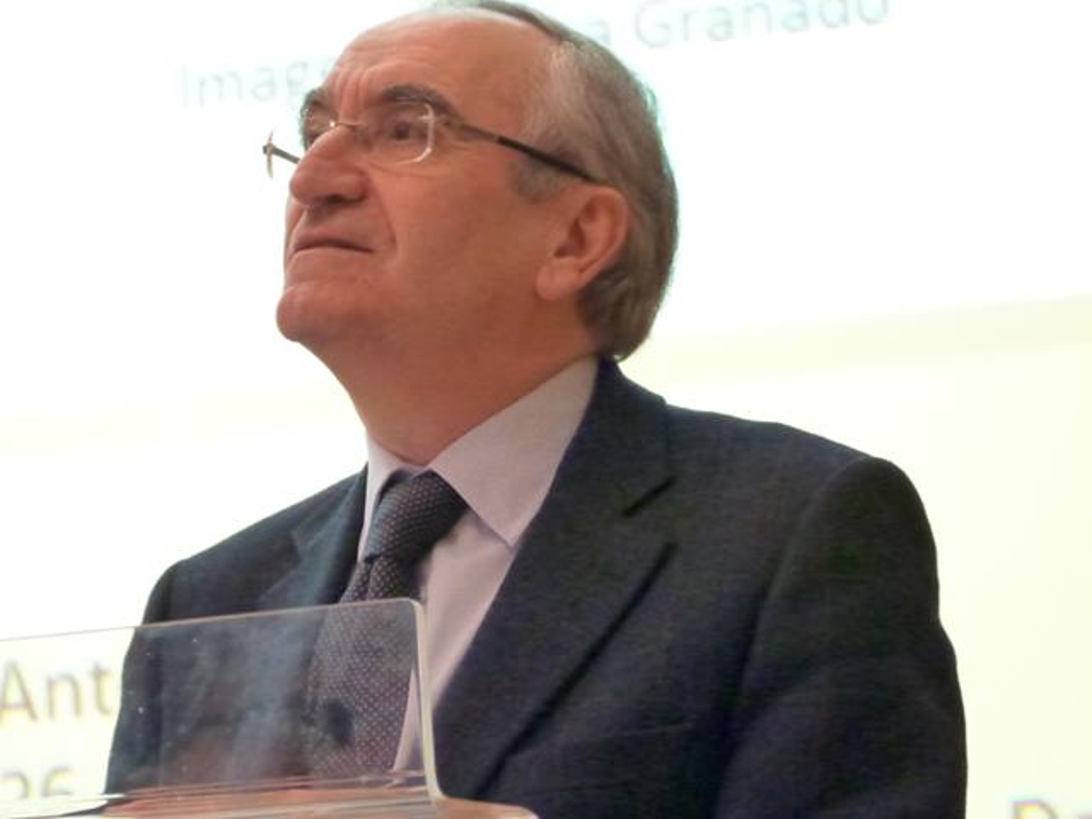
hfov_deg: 8.6
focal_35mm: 230
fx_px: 7256
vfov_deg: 6.5
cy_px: 410
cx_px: 546
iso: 1600
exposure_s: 1/15
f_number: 3.9
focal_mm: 41.4
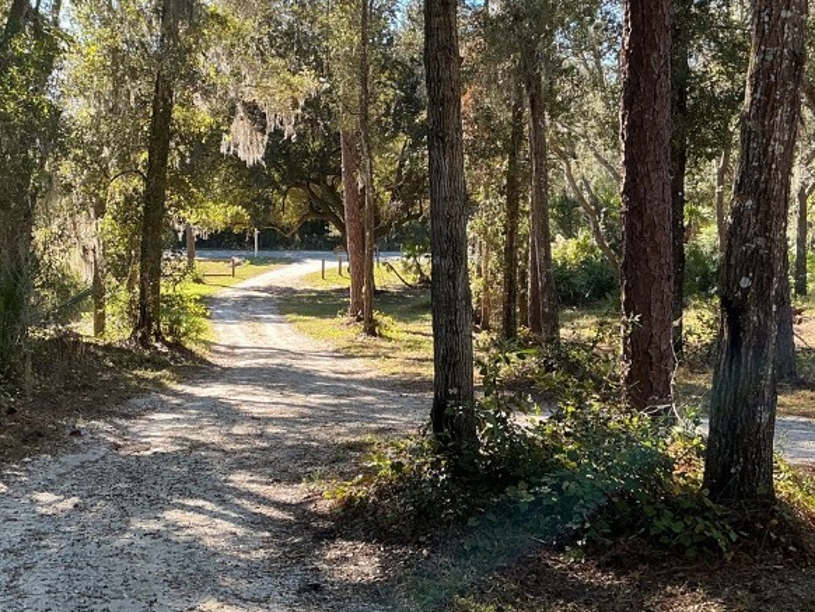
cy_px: 211
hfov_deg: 37.4
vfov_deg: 28.4
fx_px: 1201
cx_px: 333
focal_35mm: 51
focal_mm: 3
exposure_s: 1/185
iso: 20
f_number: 1.8
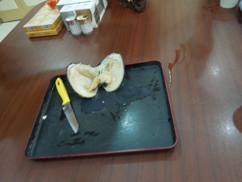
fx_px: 175
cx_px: 121
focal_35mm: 25
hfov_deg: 69.4
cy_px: 91
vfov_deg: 54.9
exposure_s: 1/8
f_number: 3.3
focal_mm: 4.5
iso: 400
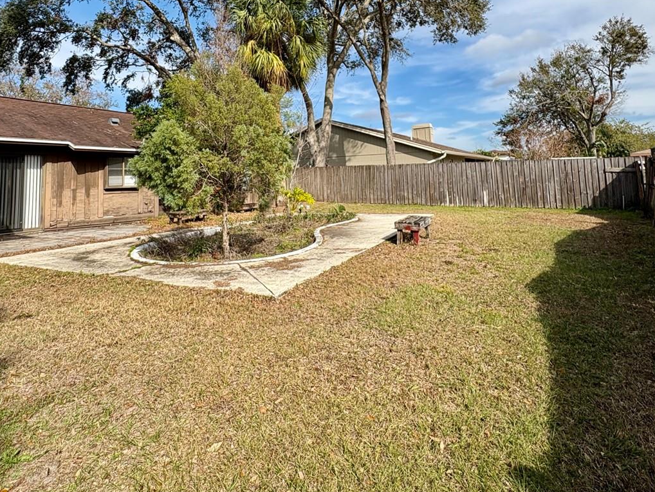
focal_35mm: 22
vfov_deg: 58.8
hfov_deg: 76.3
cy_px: 141
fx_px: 416
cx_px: 303
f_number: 2.2
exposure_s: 1/1637
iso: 50
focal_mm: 2.22
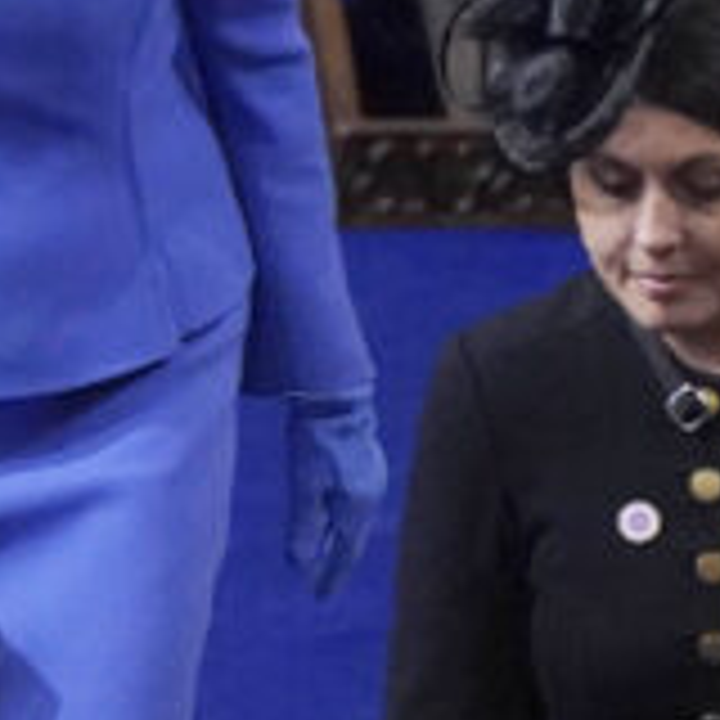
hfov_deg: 0.5
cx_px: -405
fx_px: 76903
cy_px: 403
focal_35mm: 3268
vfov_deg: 0.5
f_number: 4
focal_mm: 600
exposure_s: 1/400
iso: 10000
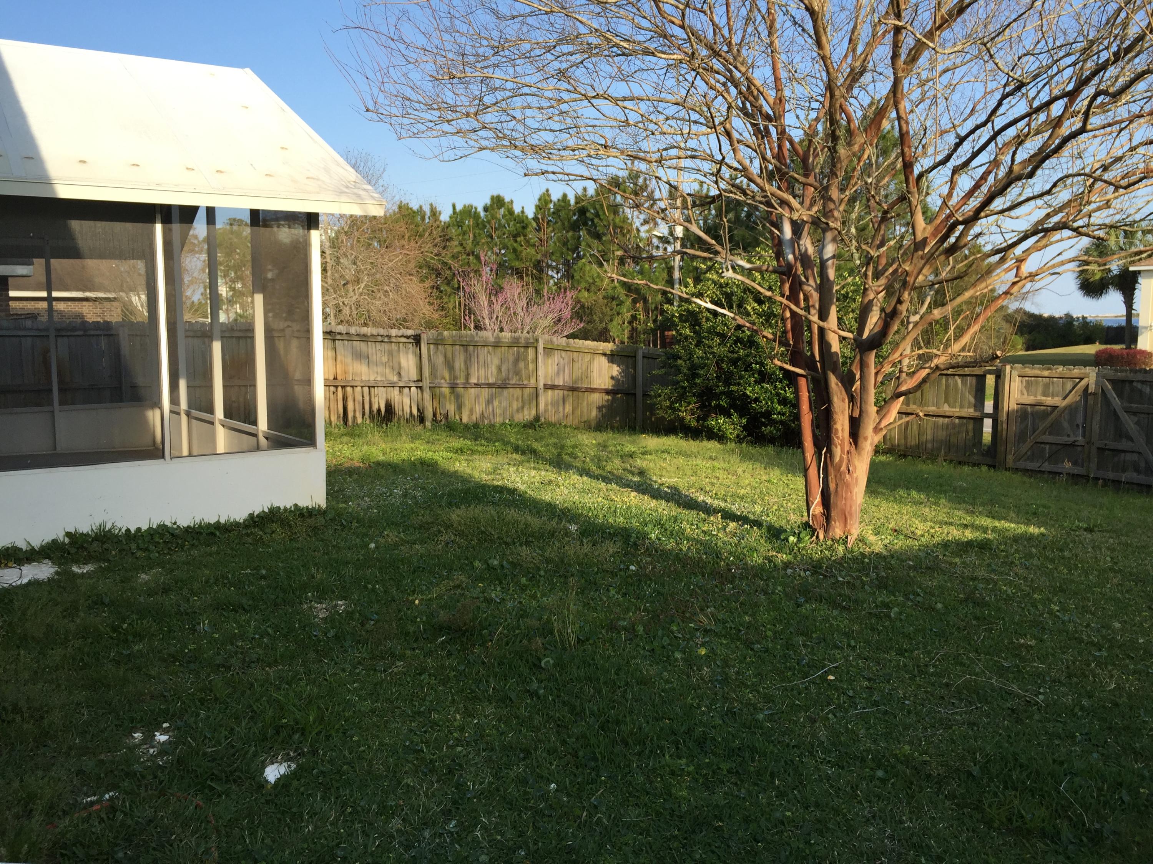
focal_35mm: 29
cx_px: 576
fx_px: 966
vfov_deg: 48.2
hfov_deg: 61.7
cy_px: 432
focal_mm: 4.15
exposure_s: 1/775
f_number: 2.2
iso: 32
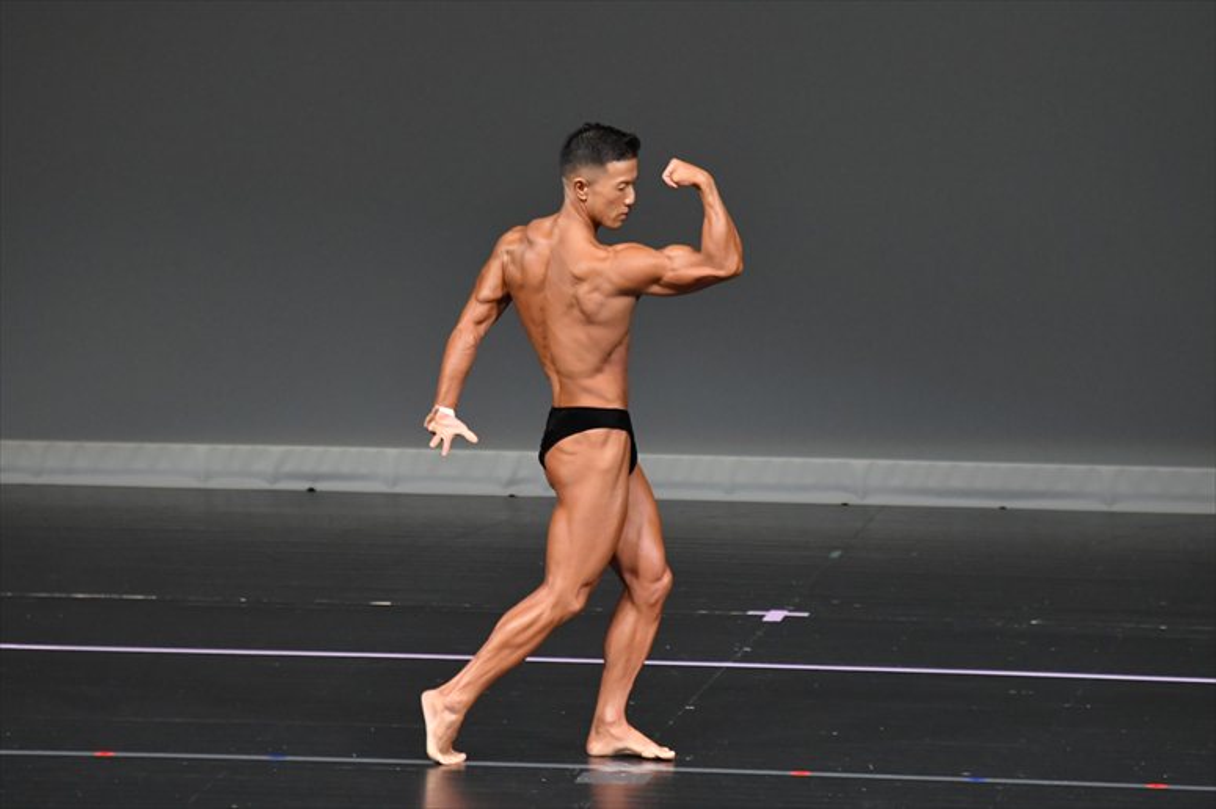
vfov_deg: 4.0
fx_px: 11648
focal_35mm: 345
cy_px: 404
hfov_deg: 6.0
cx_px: 608
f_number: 5.6
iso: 4000
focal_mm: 230
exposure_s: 1/400
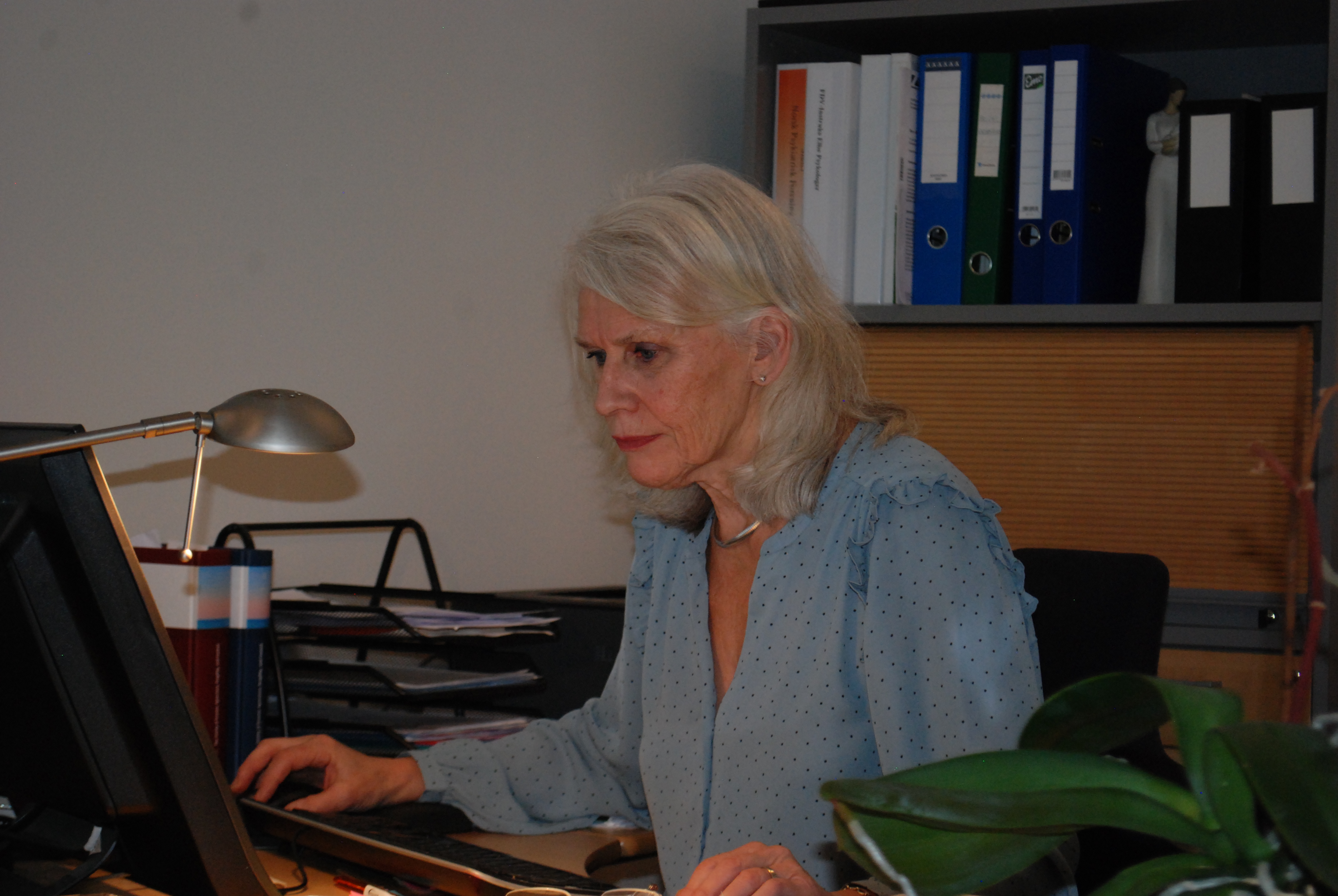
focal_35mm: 82
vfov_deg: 16.6
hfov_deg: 24.6
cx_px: 669
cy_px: 448
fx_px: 3070
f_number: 5.6
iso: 800
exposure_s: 1/60
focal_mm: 55
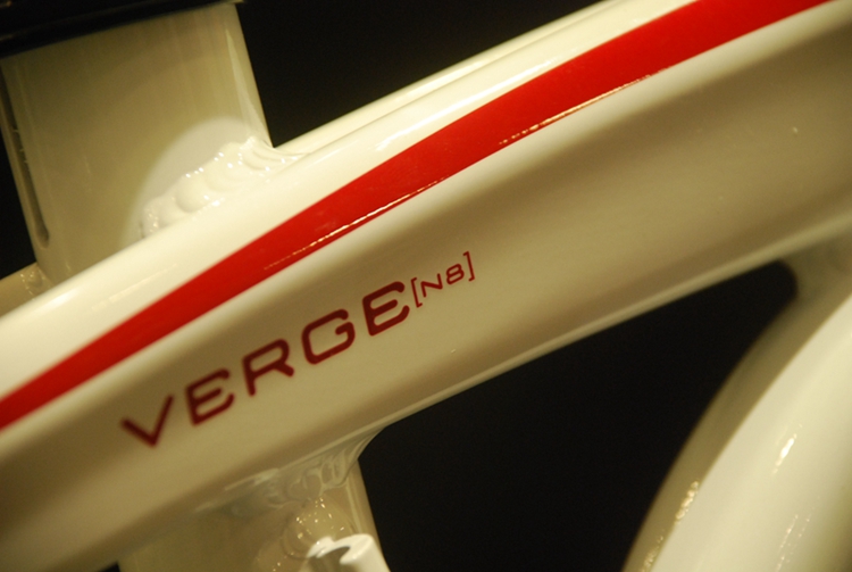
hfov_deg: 10.1
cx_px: 426
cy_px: 286
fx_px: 4801
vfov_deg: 6.8
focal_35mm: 202
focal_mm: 135
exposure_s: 1/50
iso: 800
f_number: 5.6
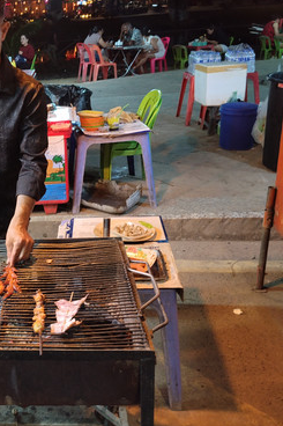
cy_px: 212
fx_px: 484
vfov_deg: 47.4
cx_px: -1
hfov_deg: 30.3
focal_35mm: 41
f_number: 1.8
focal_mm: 4.22
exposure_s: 1/25
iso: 250
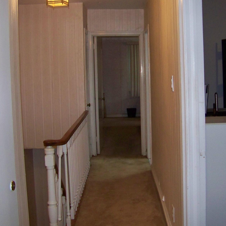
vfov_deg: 32.7
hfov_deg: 32.8
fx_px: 384
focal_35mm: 52
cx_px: 126
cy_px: 94
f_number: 2.8
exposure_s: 1/30
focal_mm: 5.85
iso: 200
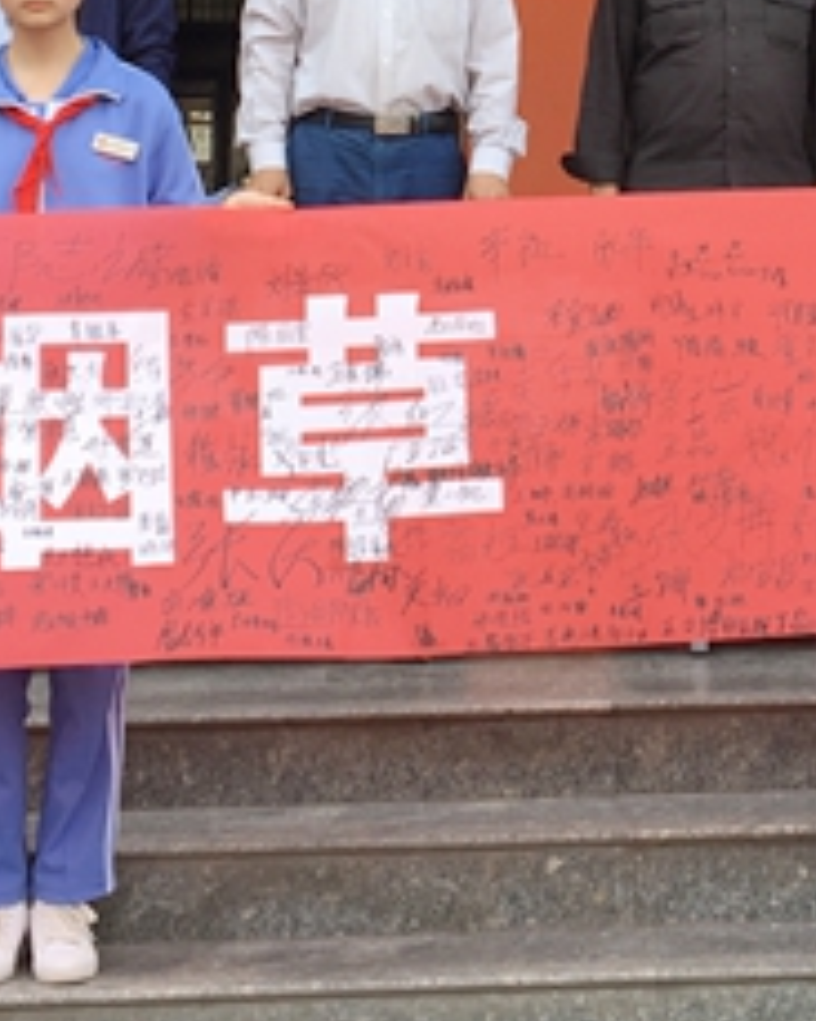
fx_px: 2991
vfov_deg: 18.7
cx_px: 633
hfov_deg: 15.5
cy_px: -89
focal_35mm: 99
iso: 25
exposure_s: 1/217
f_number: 2.2
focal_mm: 4.15
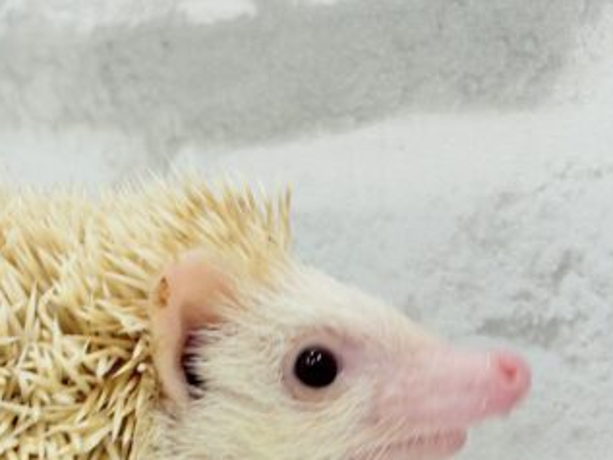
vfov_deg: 13.9
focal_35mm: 105
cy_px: 429
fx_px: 1860
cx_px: 238
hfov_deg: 18.7
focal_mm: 5.96
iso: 40
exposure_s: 1/50
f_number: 1.6
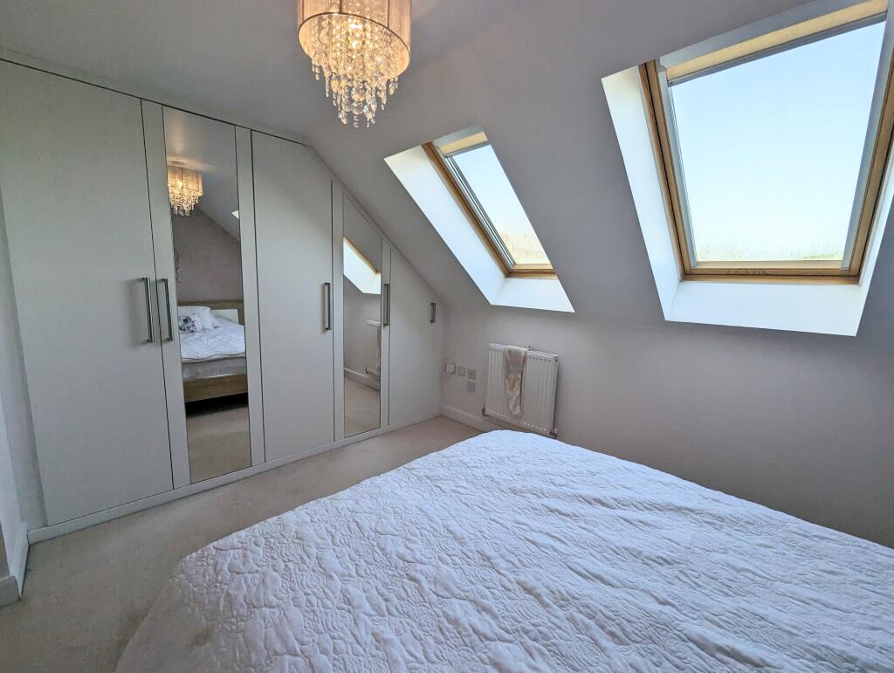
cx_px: 447
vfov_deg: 90.1
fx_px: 336
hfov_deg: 106.1
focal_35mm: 13
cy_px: 336
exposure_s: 1/351
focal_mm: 1.95
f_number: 2.2
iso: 48
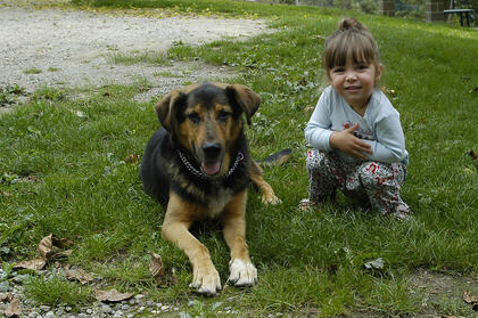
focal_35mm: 60
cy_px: 148
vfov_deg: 22.6
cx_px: 294
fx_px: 796
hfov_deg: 33.3
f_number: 8
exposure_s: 1/125
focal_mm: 28
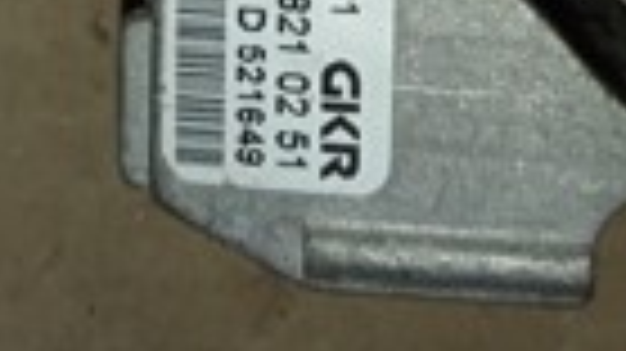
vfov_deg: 10.7
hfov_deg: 20.4
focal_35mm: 105
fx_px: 1742
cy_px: -320
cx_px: 293
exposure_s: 1/50
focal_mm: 3.43
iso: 118
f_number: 2.2
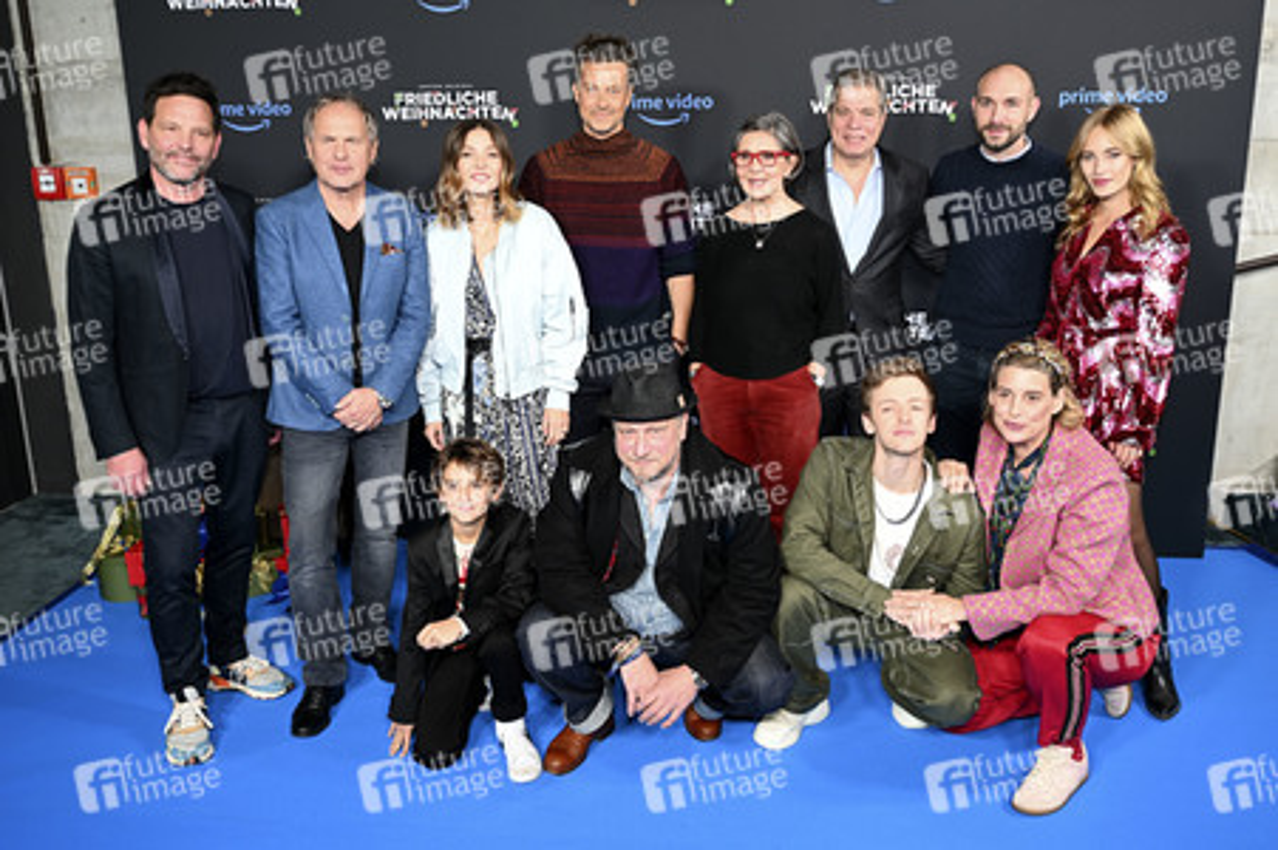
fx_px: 1100
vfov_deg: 42.3
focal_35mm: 31
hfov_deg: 60.3
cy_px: 425
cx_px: 639
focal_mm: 31
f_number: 2.8
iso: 500
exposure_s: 1/125
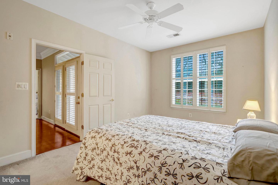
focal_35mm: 16
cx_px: 139
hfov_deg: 96.7
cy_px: 92
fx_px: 124
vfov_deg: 73.7
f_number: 4
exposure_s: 1/80
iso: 1250
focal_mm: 16
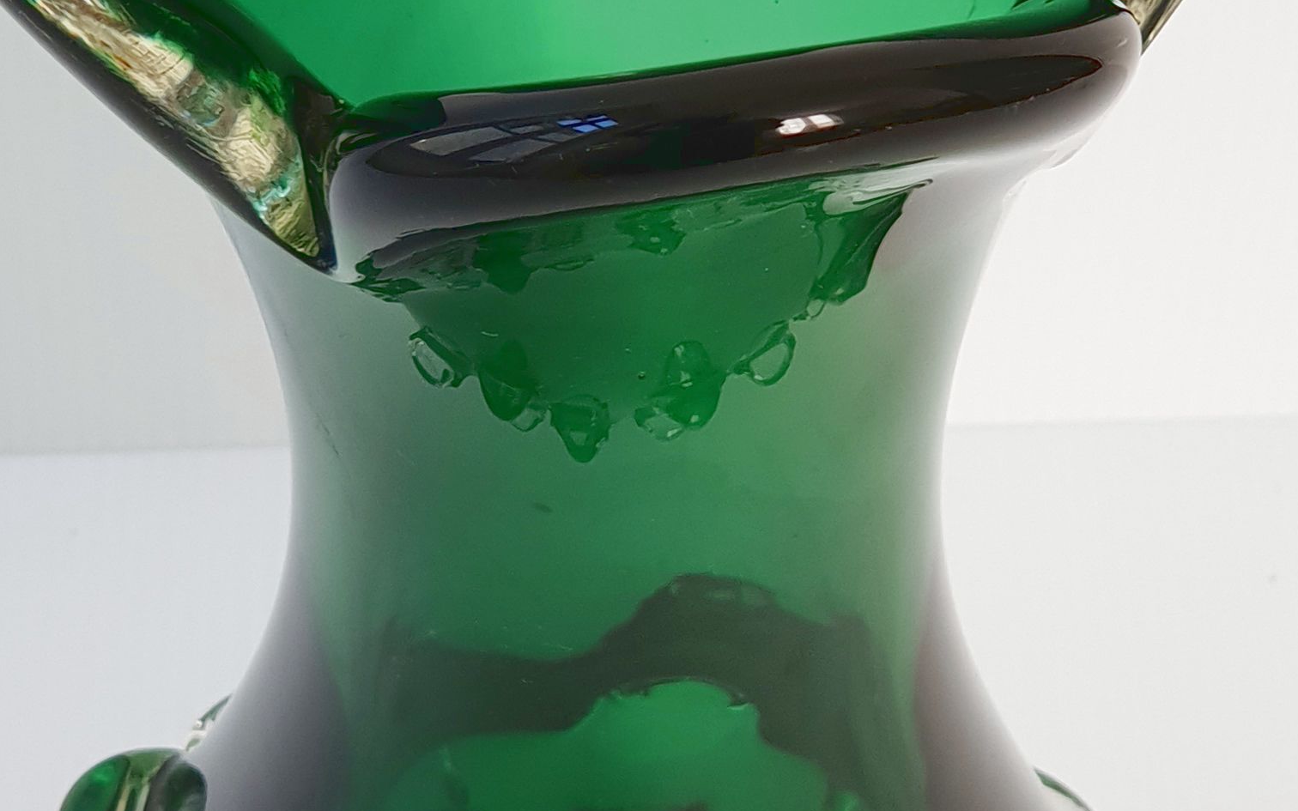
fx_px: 5200
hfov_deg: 14.2
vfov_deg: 8.9
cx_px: 638
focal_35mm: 147
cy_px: 384
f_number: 2.4
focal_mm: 6
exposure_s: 1/33
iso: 40
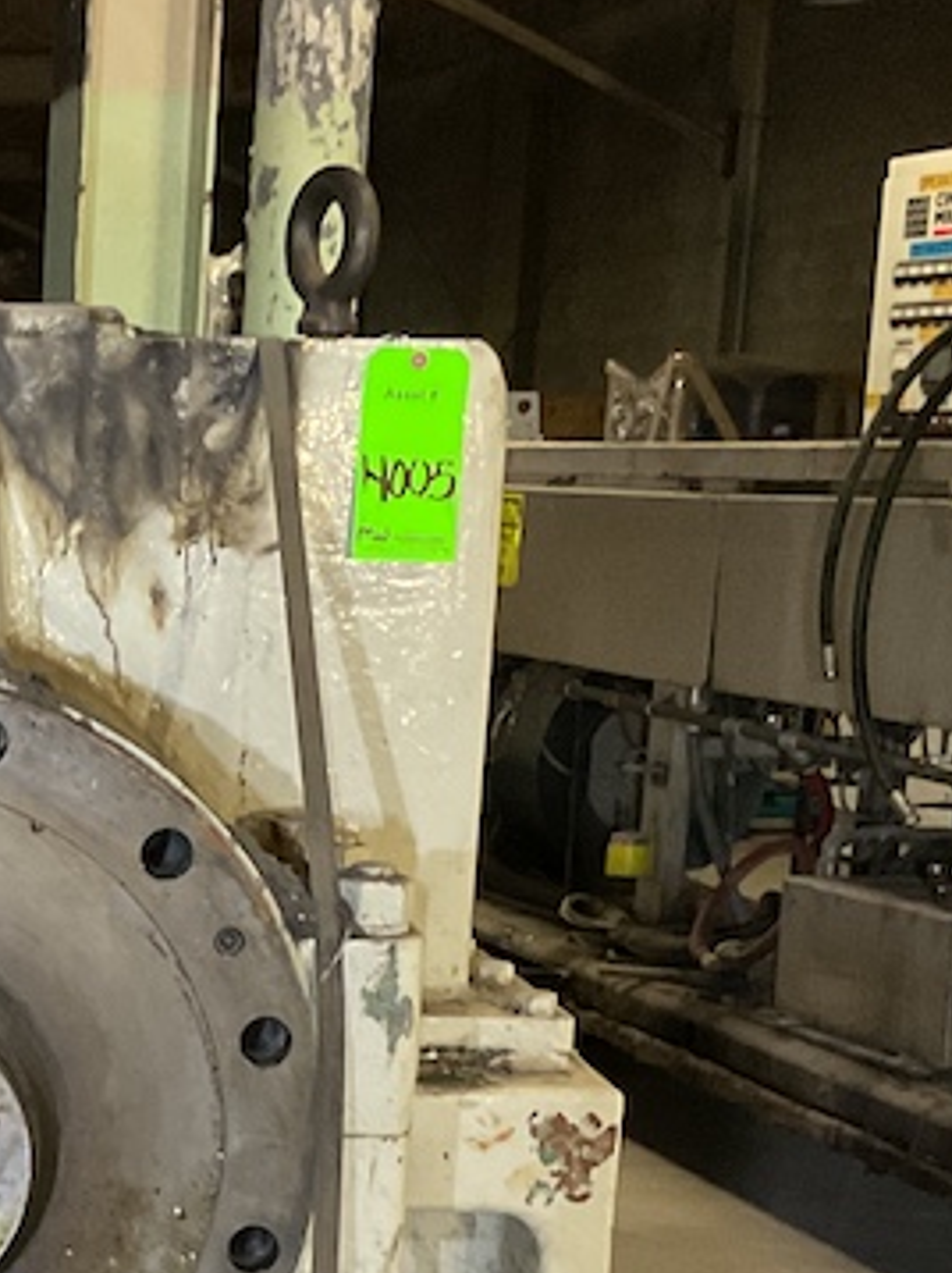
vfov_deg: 22.9
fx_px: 3047
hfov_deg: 16.8
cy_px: 1159
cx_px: -249
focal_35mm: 83
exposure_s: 1/40
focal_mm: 3
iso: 250
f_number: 1.8
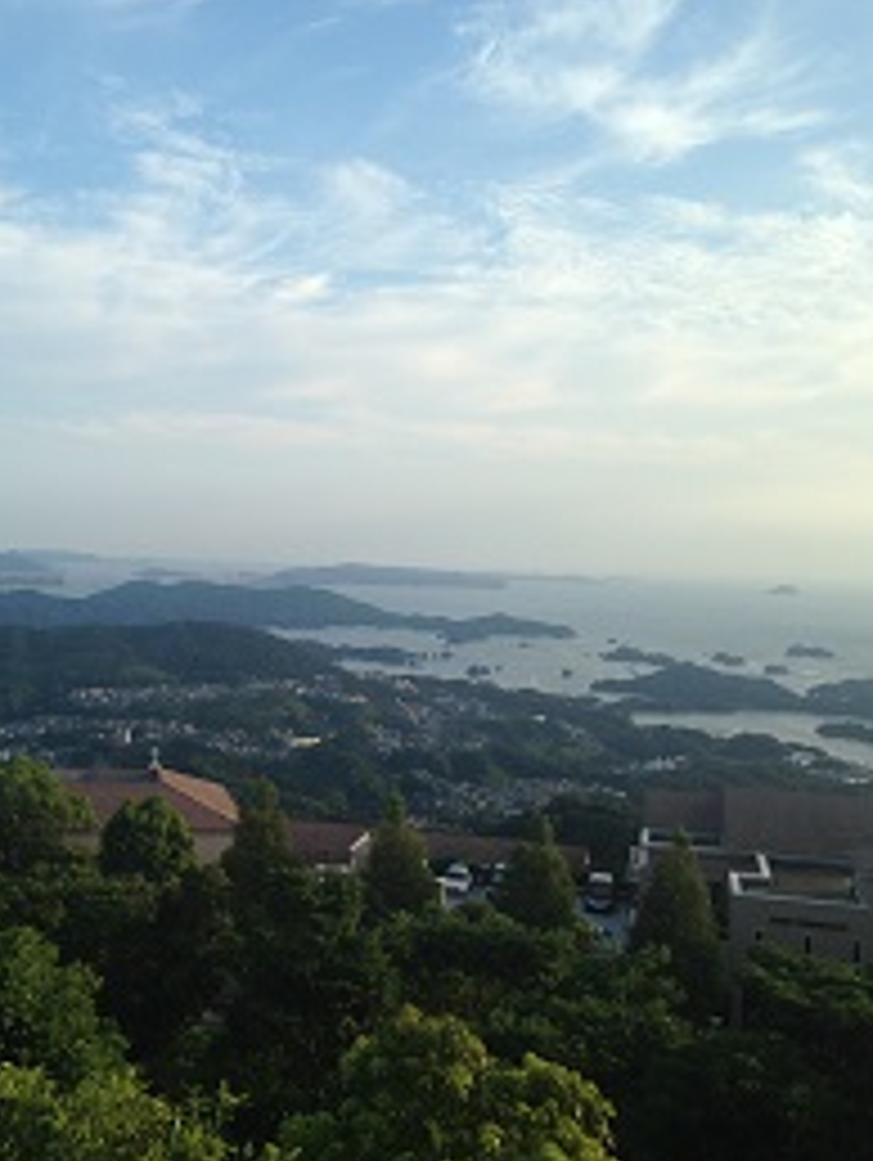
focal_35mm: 46
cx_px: 220
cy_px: 572
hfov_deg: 31.0
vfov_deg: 41.2
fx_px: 1544
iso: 50
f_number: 2.4
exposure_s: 1/742
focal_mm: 4.12
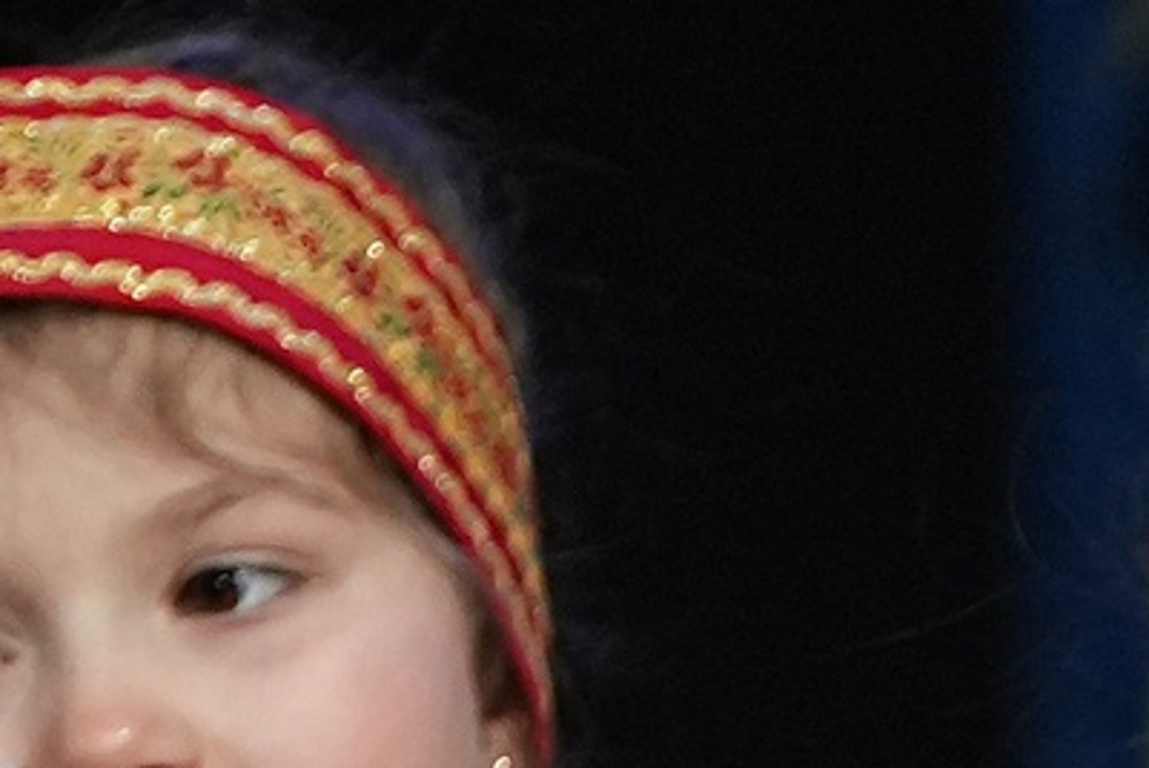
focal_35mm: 1340
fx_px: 42798
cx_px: 3344
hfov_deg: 1.5
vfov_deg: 1.0
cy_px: 2432
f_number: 2.8
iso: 2000
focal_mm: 140
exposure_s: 1/500
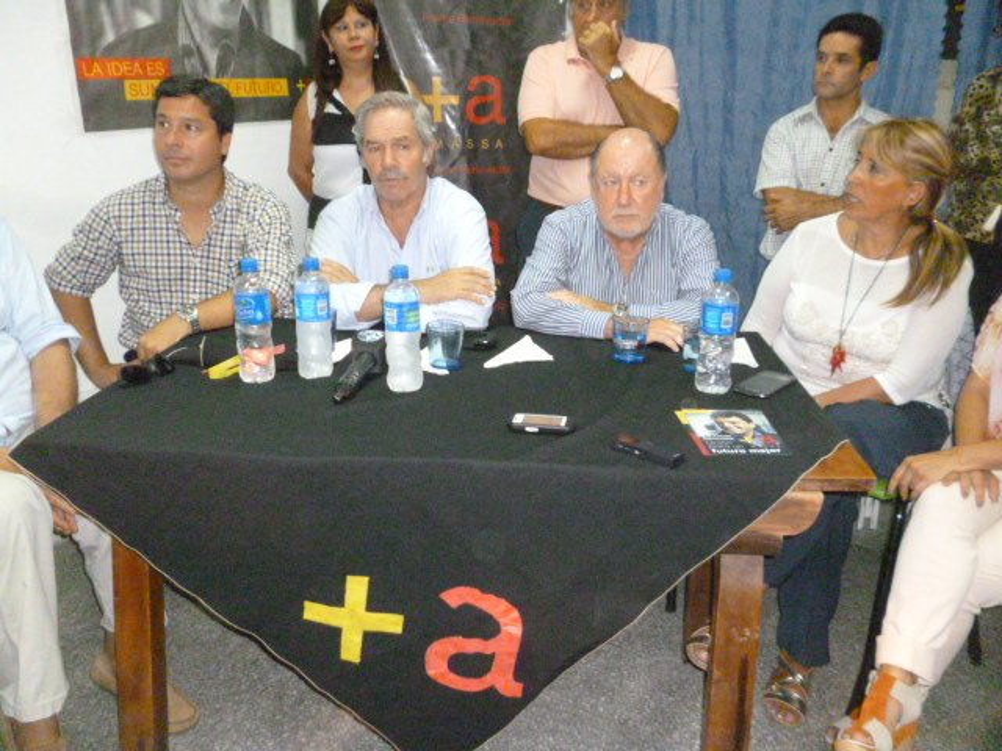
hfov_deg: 63.4
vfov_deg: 49.7
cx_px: 501
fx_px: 810
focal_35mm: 28
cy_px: 376
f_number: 3.1
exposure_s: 1/60
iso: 1000
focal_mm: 5
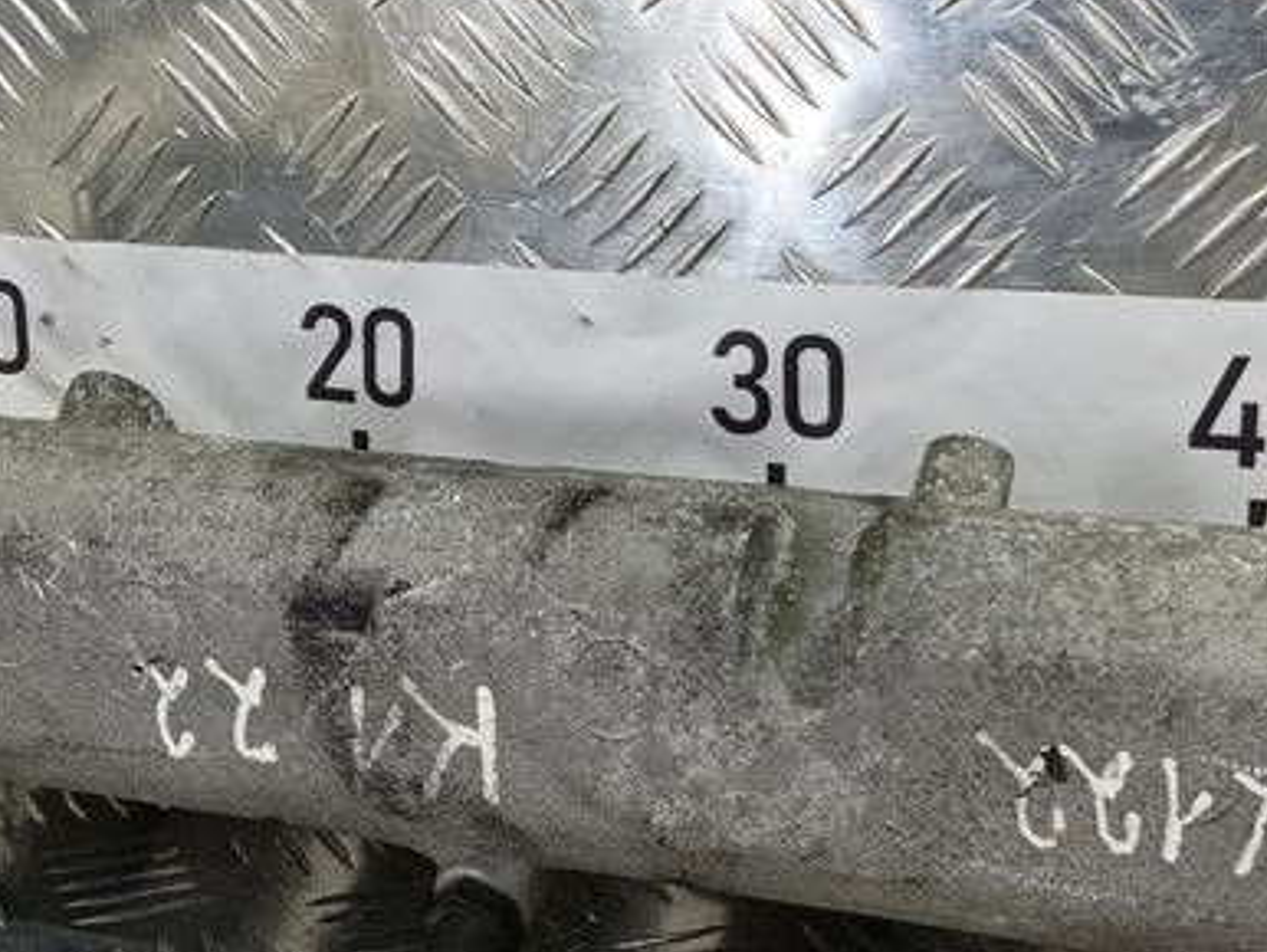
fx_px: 2234
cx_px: 463
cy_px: 637
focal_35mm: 61
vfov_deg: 23.9
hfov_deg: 31.5
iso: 143
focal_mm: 4.11
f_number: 1.6
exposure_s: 1/50
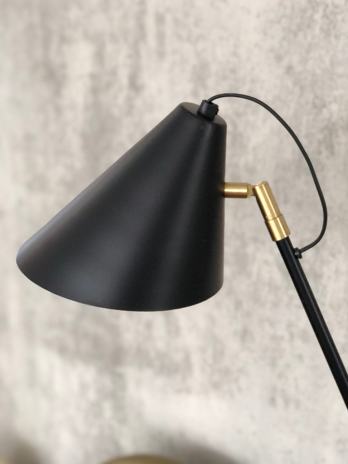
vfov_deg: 33.8
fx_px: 764
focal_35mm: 57
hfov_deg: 25.7
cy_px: 232
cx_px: 174
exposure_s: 1/30
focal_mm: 6.6
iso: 200
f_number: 2.8
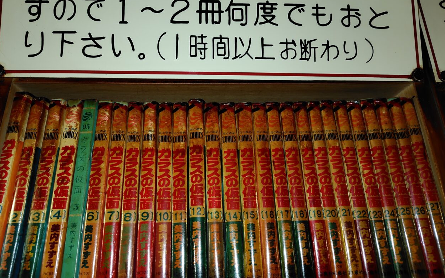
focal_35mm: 25
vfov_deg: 49.2
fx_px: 303
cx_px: 222
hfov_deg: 72.5
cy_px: 127
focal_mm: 5.6
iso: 977
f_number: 1.9
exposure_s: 1/60
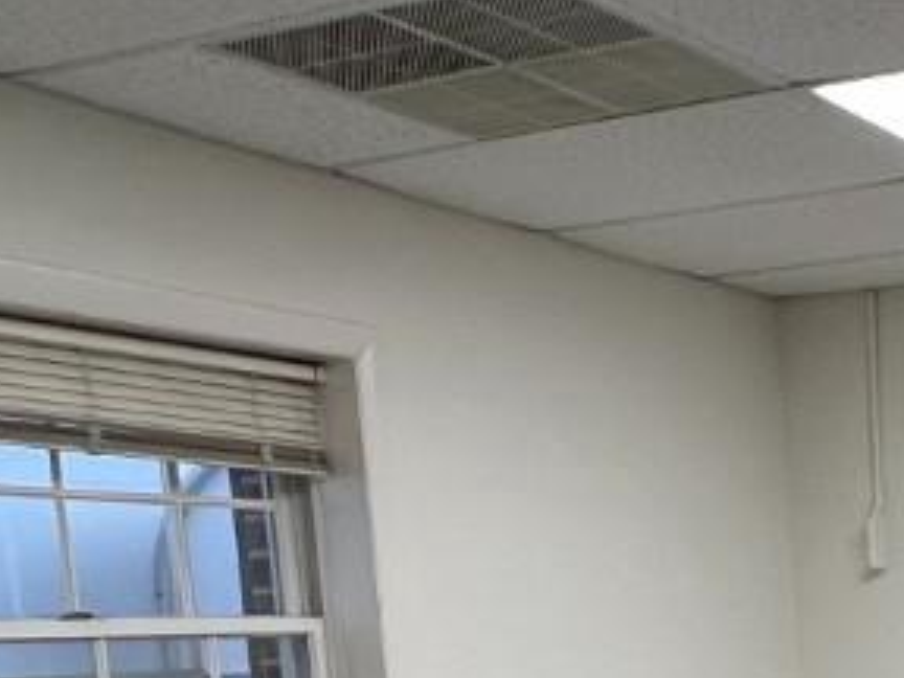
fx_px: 1697
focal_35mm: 65
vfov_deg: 19.9
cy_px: 982
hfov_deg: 27.0
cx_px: 1030
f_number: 1.8
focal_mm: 1.57
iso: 160
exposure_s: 1/120
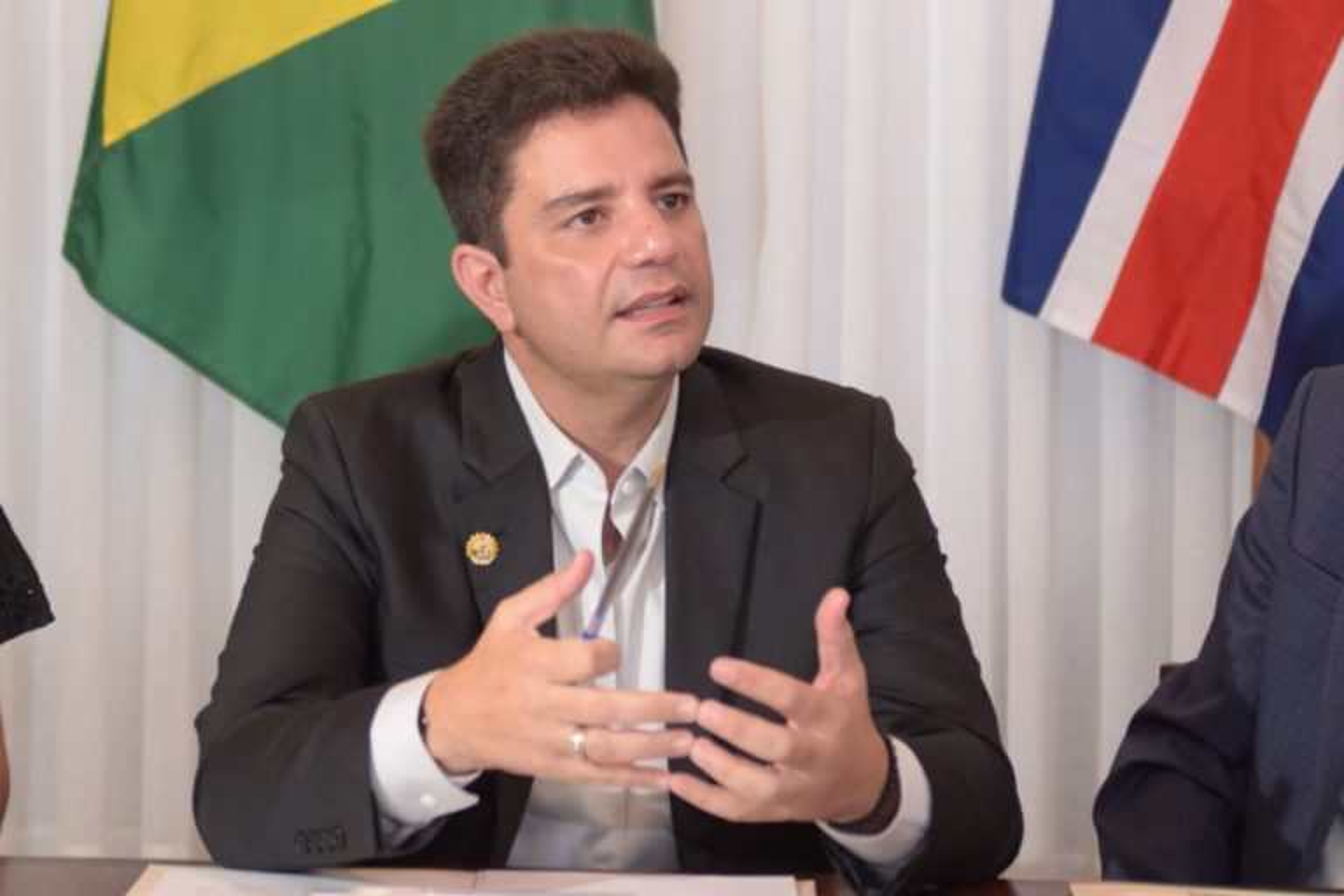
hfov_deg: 41.1
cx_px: 672
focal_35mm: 48
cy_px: 448
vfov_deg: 28.1
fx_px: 1792
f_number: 2.8
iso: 1600
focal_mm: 48
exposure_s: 1/200
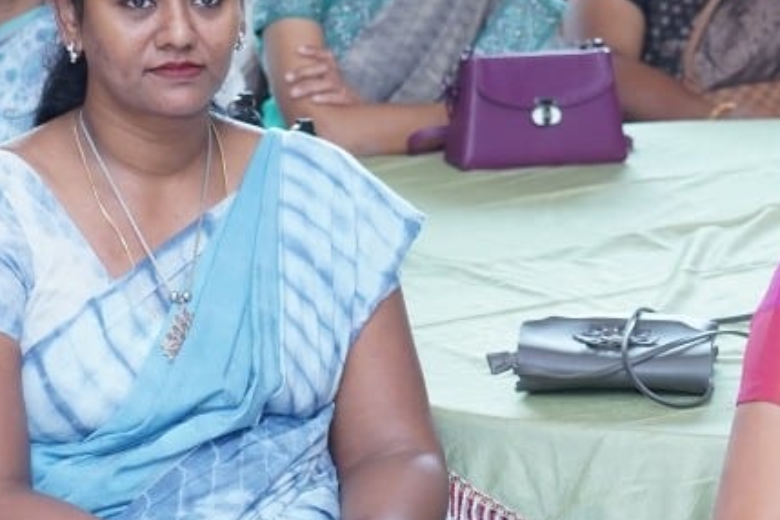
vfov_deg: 10.1
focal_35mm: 136
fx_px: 2946
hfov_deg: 15.1
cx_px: 447
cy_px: 281
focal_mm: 57
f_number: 4
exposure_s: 1/160
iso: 1600
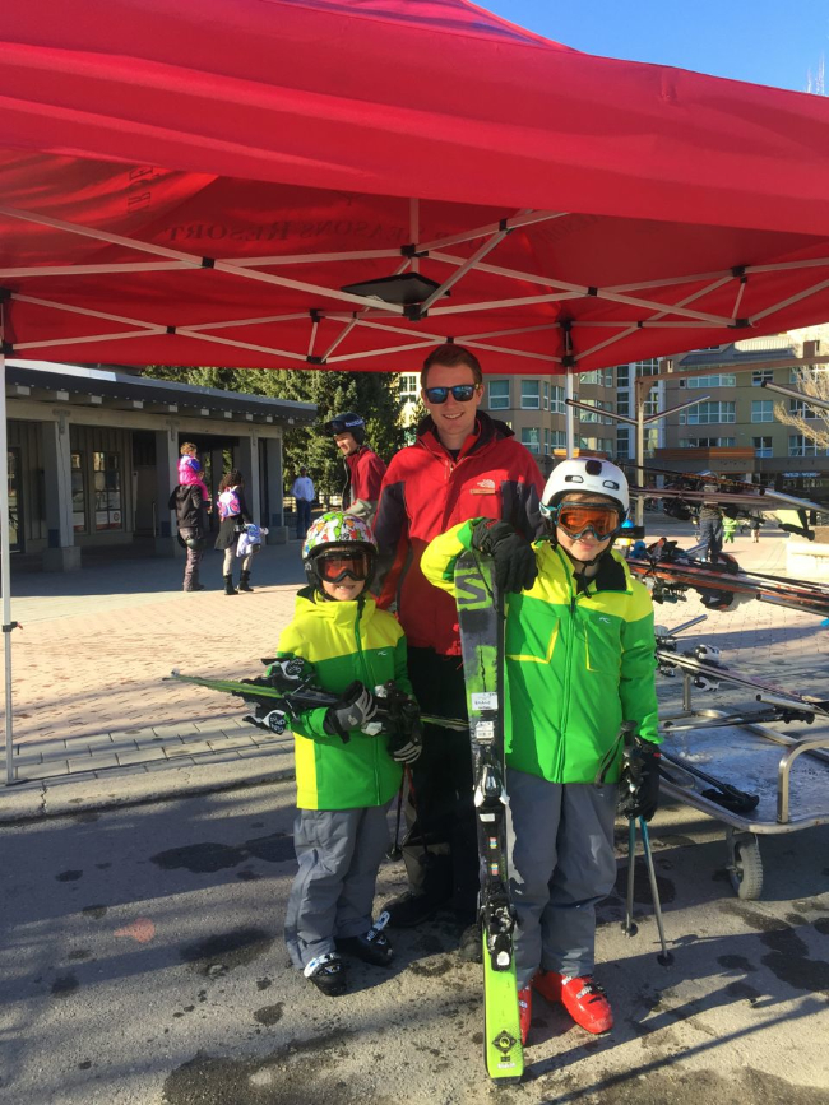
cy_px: 552
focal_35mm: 29
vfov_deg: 61.7
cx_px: 414
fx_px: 926
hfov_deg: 48.2
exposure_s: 1/449
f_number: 2.2
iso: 32
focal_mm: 4.15
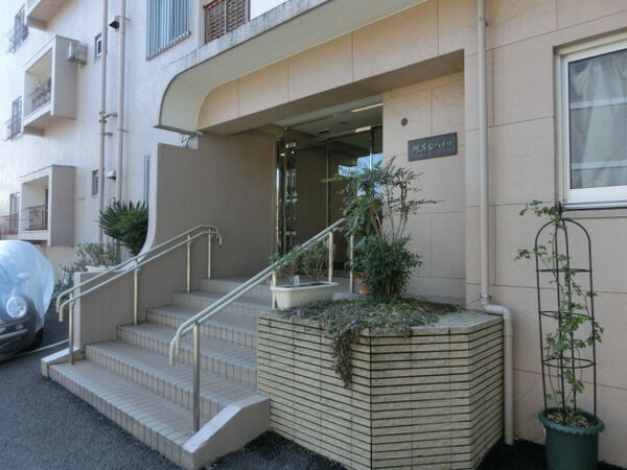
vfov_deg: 56.8
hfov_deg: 71.6
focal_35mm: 24
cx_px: 314
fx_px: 435
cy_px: 235
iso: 80
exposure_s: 1/160
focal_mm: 4.24
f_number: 3
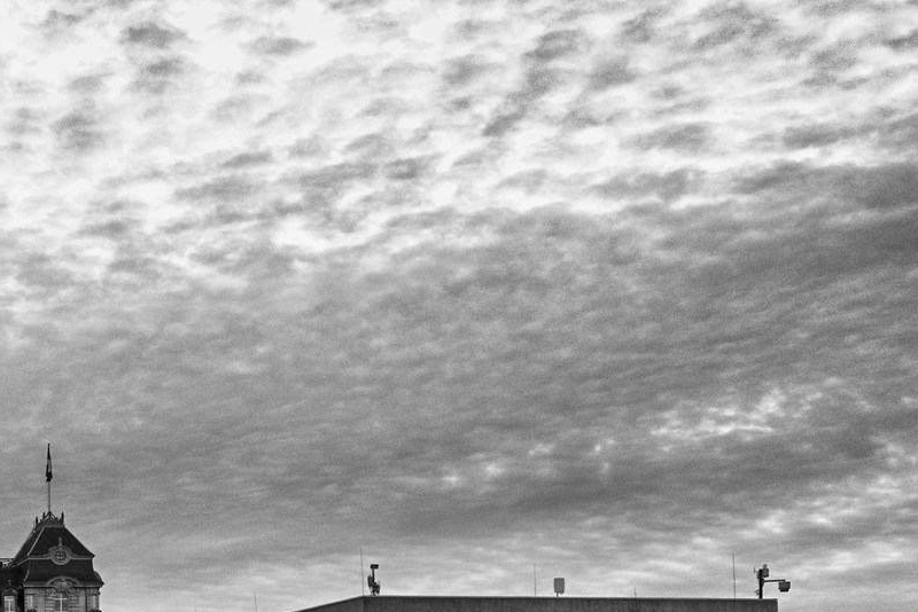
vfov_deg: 20.1
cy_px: 762
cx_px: -457
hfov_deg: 24.7
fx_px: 1607
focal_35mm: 63
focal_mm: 14
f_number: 4
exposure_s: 1/250
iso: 200
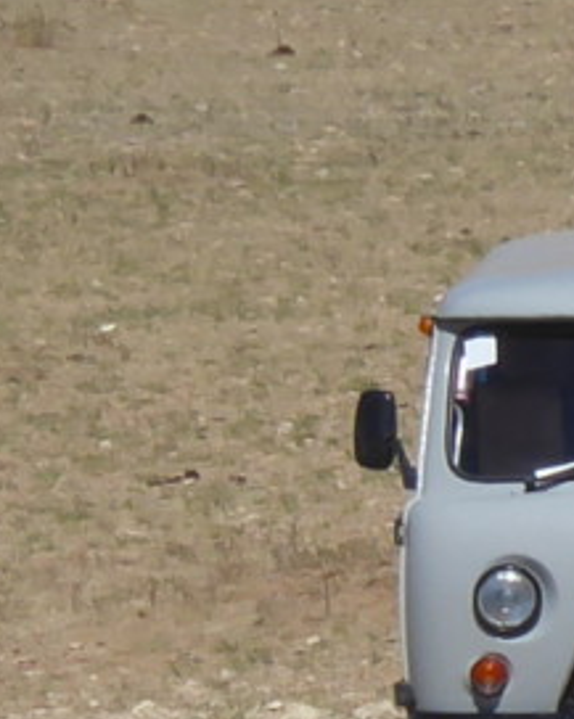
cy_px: 975
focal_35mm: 1272
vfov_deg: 1.5
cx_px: 807
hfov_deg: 1.2
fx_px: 27057
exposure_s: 1/640
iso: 80
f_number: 5.5
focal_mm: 28.7
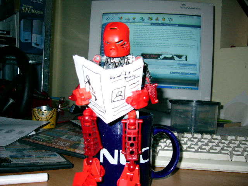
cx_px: 124
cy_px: 93
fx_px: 251
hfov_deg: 52.6
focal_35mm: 35
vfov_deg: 40.7
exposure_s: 1/60
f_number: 2.8
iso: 100
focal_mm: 5.8
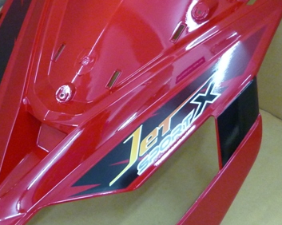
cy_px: 112
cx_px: 96
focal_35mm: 73
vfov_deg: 21.0
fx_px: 609
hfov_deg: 25.9
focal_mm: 5.5
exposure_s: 1/13
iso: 400
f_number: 2.8
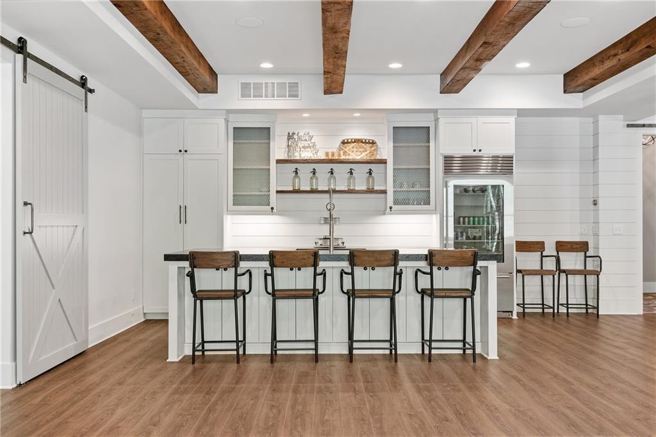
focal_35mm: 34
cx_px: 328
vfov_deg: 38.9
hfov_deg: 55.8
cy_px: 218
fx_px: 619
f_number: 6.3
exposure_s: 1/13
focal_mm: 34
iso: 1250
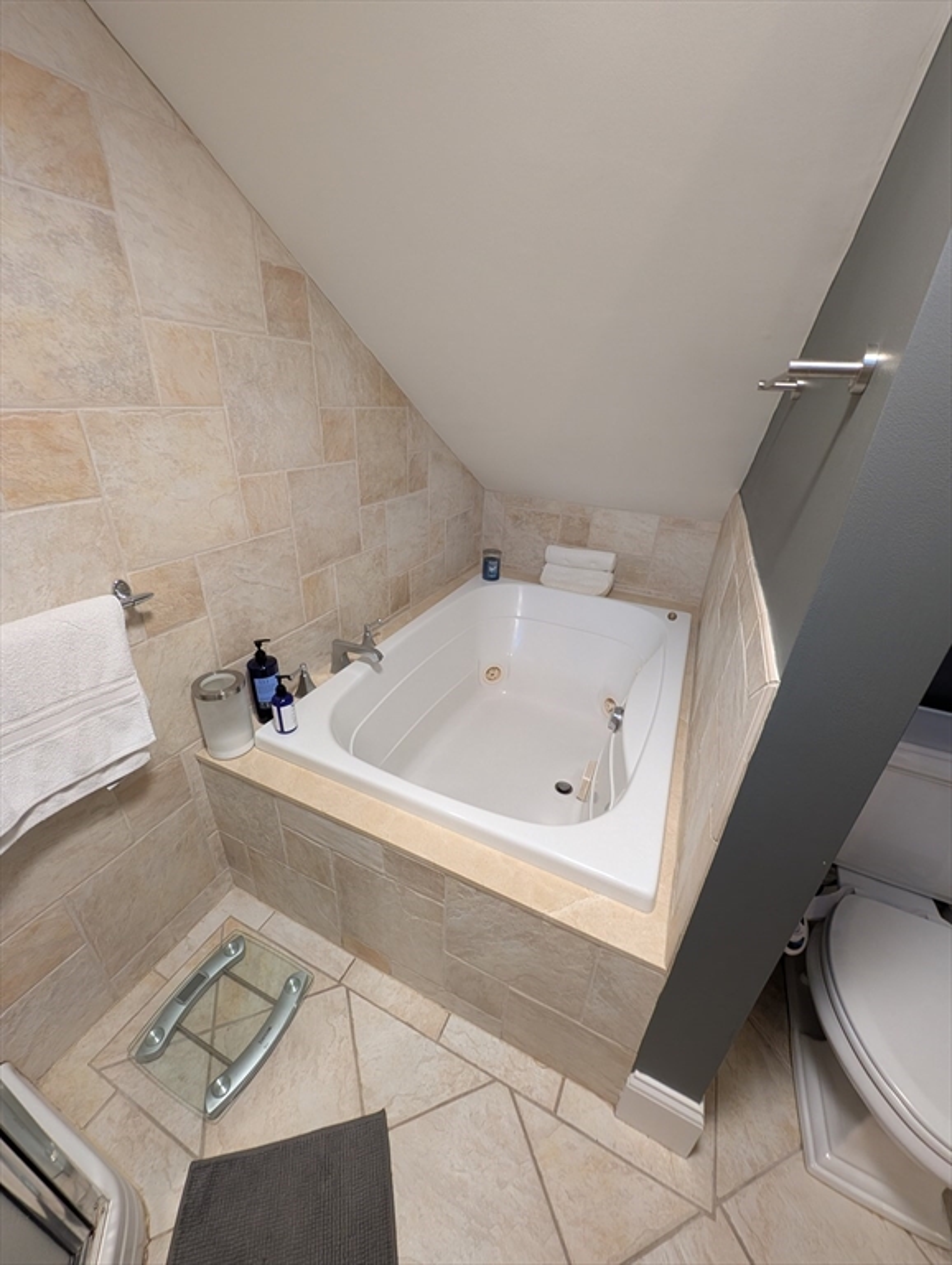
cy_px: 632
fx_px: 439
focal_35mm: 12
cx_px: 476
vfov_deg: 110.5
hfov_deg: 94.6
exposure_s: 1/24
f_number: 1.95
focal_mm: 2.23
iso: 117
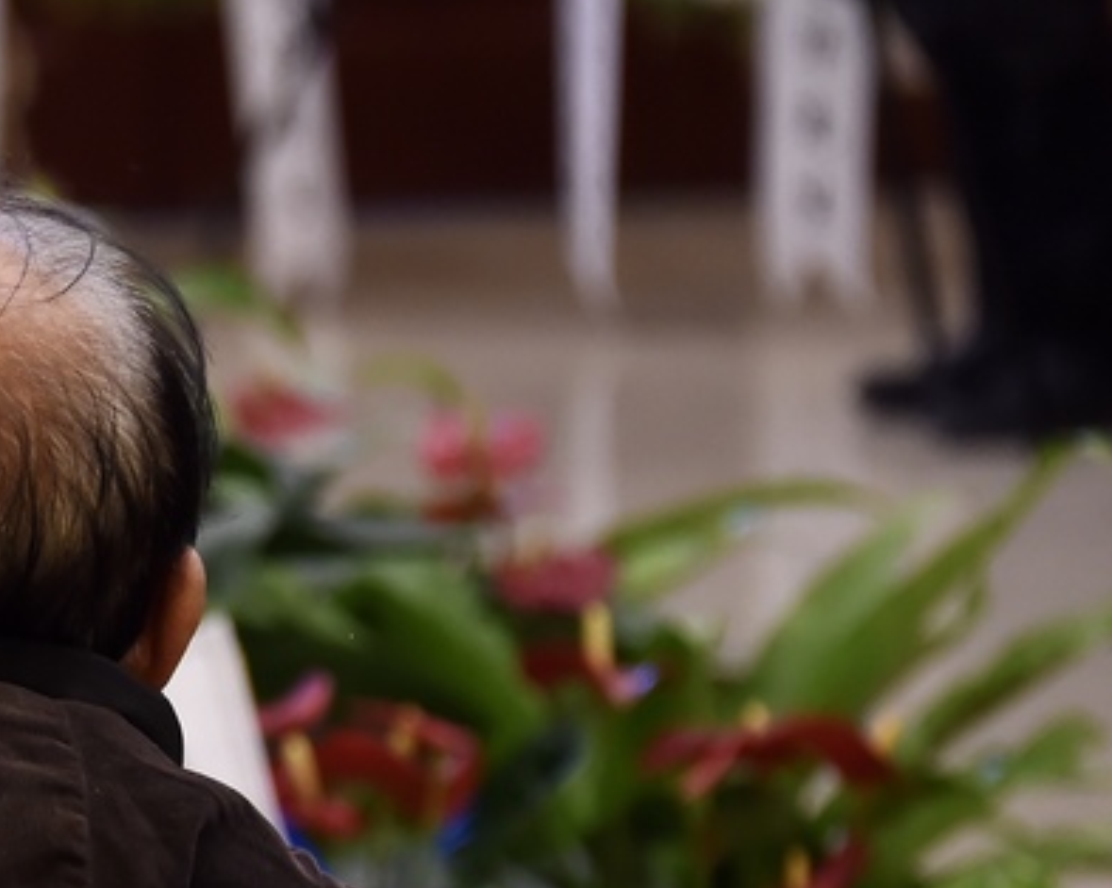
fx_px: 11776
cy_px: 827
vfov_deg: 4.3
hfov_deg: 5.4
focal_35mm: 358
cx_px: -450
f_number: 5.6
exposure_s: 1/125
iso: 2500
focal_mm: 125
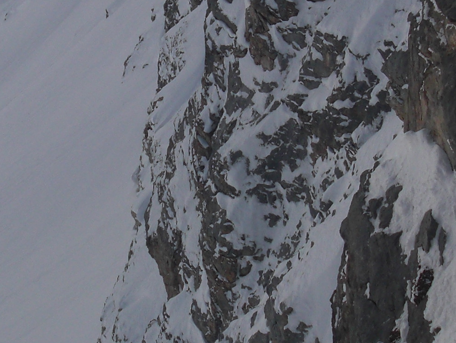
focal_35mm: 133
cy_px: 74
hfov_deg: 14.8
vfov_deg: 11.1
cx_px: 161
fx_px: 1753
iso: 50
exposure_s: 1/500
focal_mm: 6.3
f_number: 7.9
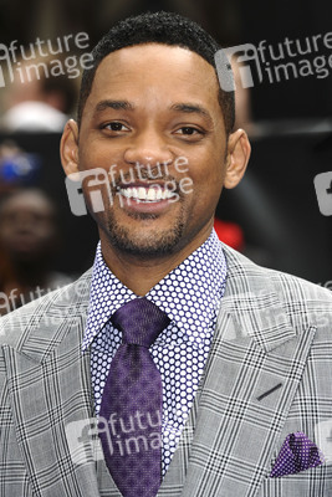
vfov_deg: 10.2
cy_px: 248
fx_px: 2799
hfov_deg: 6.8
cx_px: 166
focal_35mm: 202
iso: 320
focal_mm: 135
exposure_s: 1/250
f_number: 5
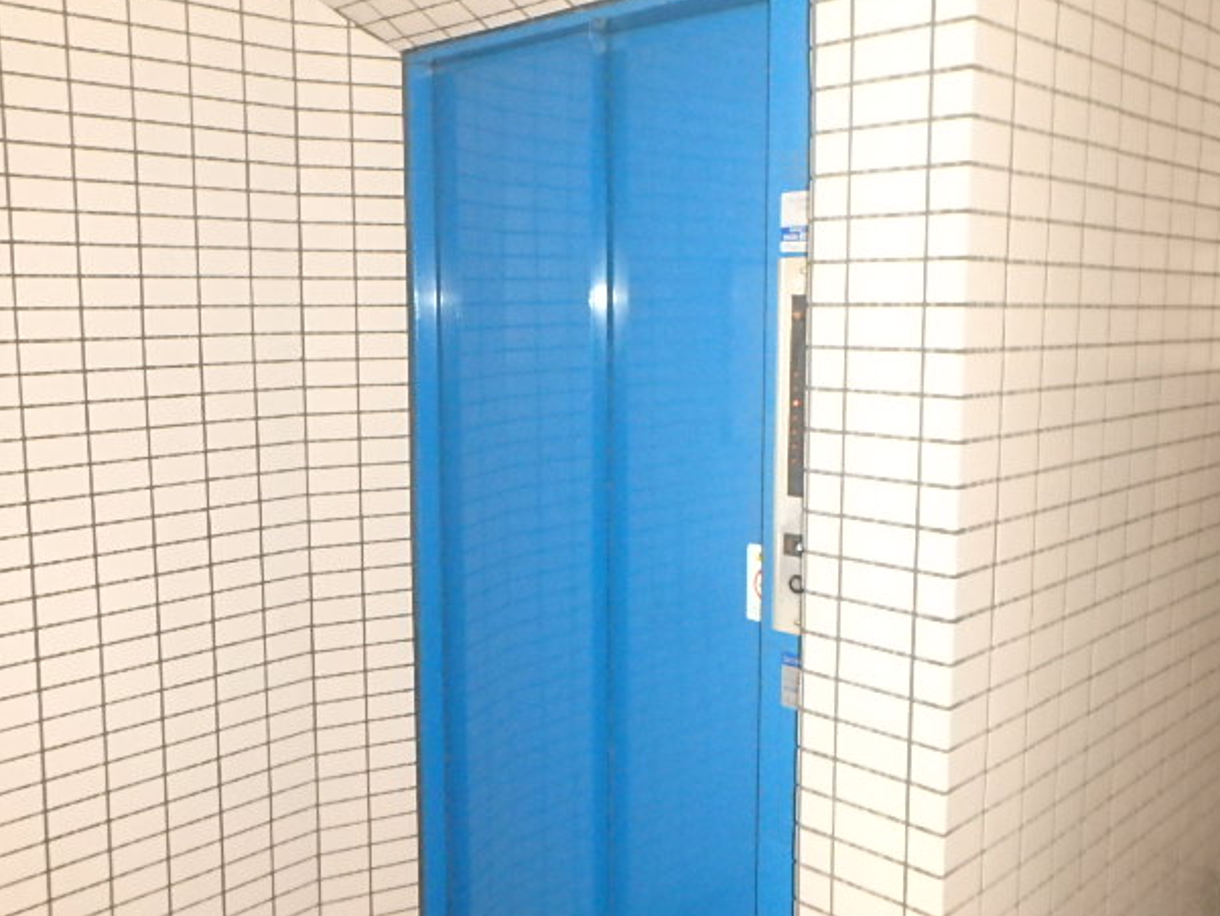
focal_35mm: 33
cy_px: 443
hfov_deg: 55.3
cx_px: 583
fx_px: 1163
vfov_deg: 43.0
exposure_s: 1/40
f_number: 4.7
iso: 1600
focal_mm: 5.6
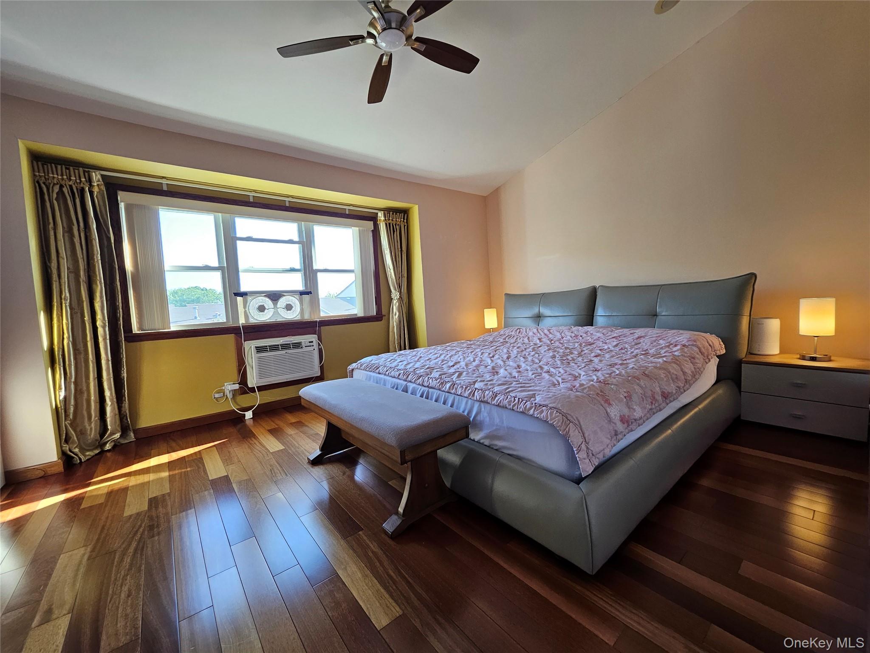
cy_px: 326
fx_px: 327
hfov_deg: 106.2
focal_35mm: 13
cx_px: 435
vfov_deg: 89.9
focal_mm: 1.74
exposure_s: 1/60
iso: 100
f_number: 2.2
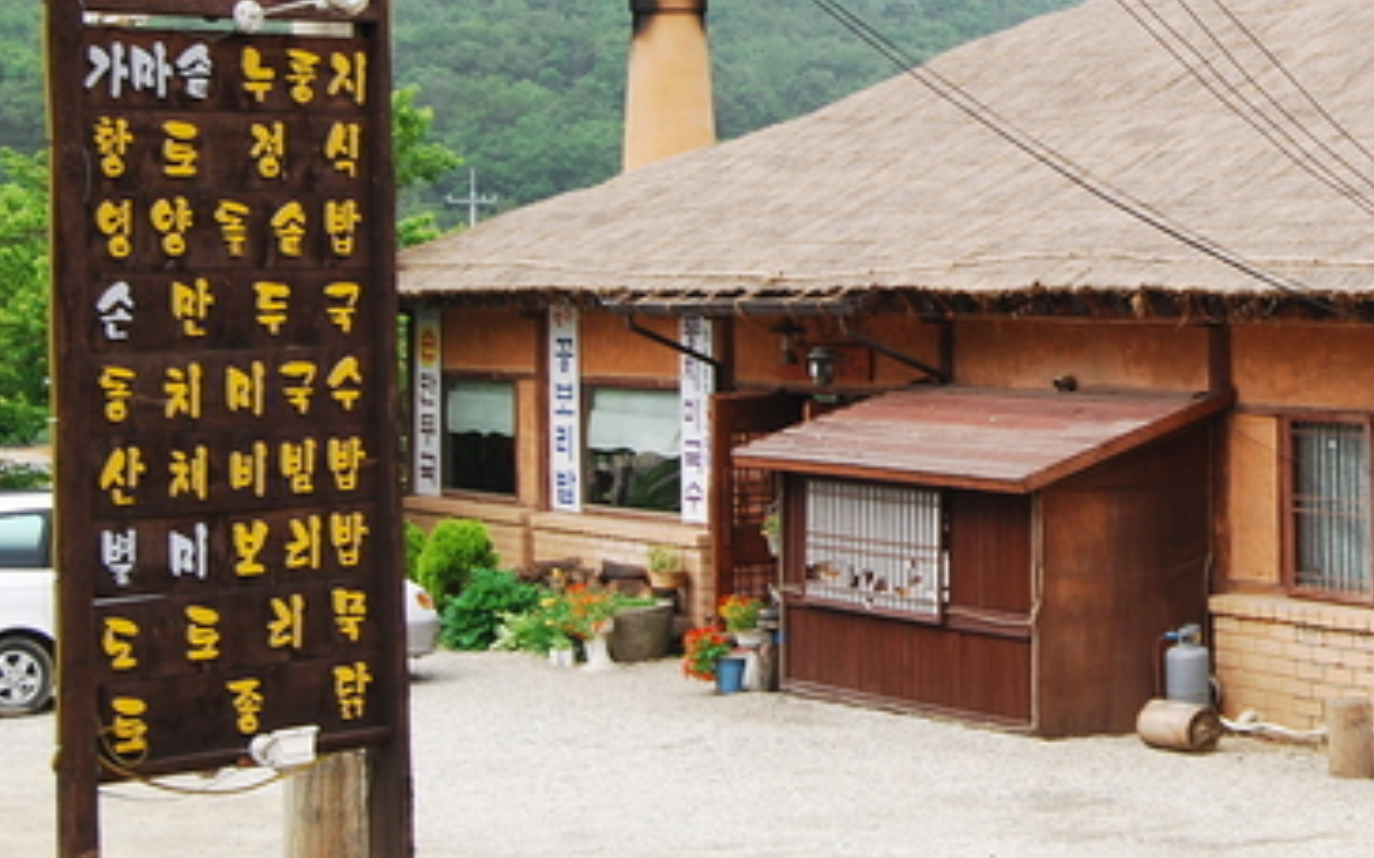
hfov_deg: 23.0
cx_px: 1199
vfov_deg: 14.8
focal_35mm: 88
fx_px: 3295
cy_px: 183
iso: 100
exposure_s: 1/60
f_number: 7.1
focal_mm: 30
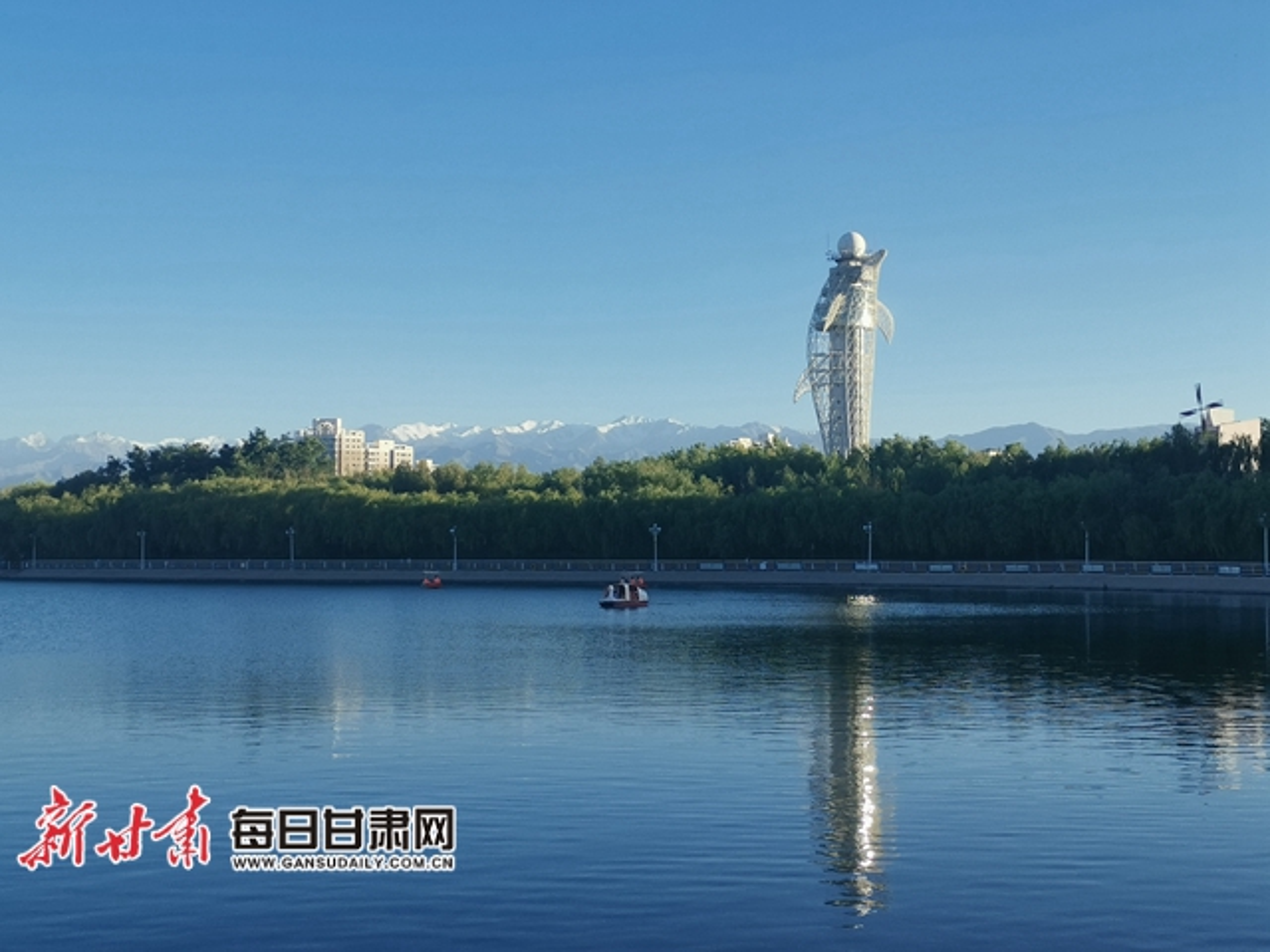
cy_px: 476
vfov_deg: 30.9
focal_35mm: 47
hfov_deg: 40.4
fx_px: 1724
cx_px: 635
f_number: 1.8
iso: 50
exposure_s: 1/1792
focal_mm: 4.75
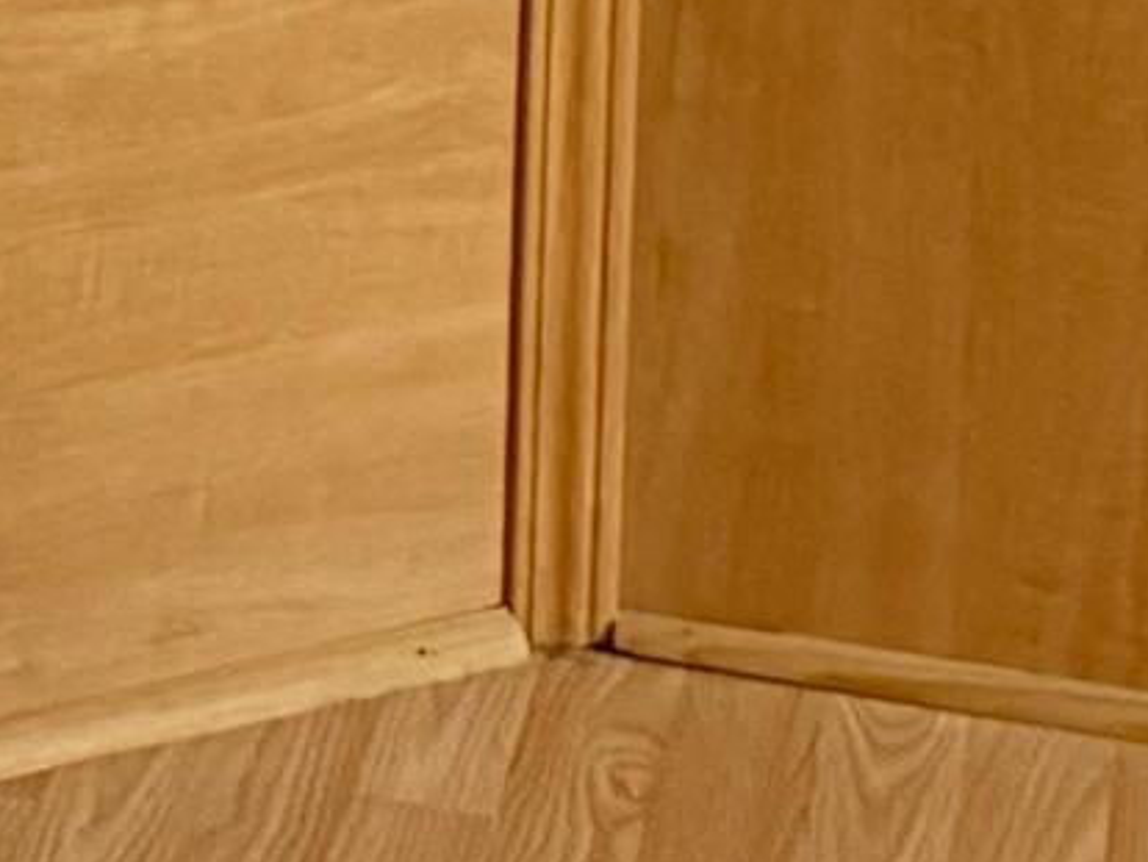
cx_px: -782
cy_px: -854
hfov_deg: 10.6
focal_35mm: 178
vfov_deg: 8.0
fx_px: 5907
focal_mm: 6.76
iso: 800
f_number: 1.78
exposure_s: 1/40
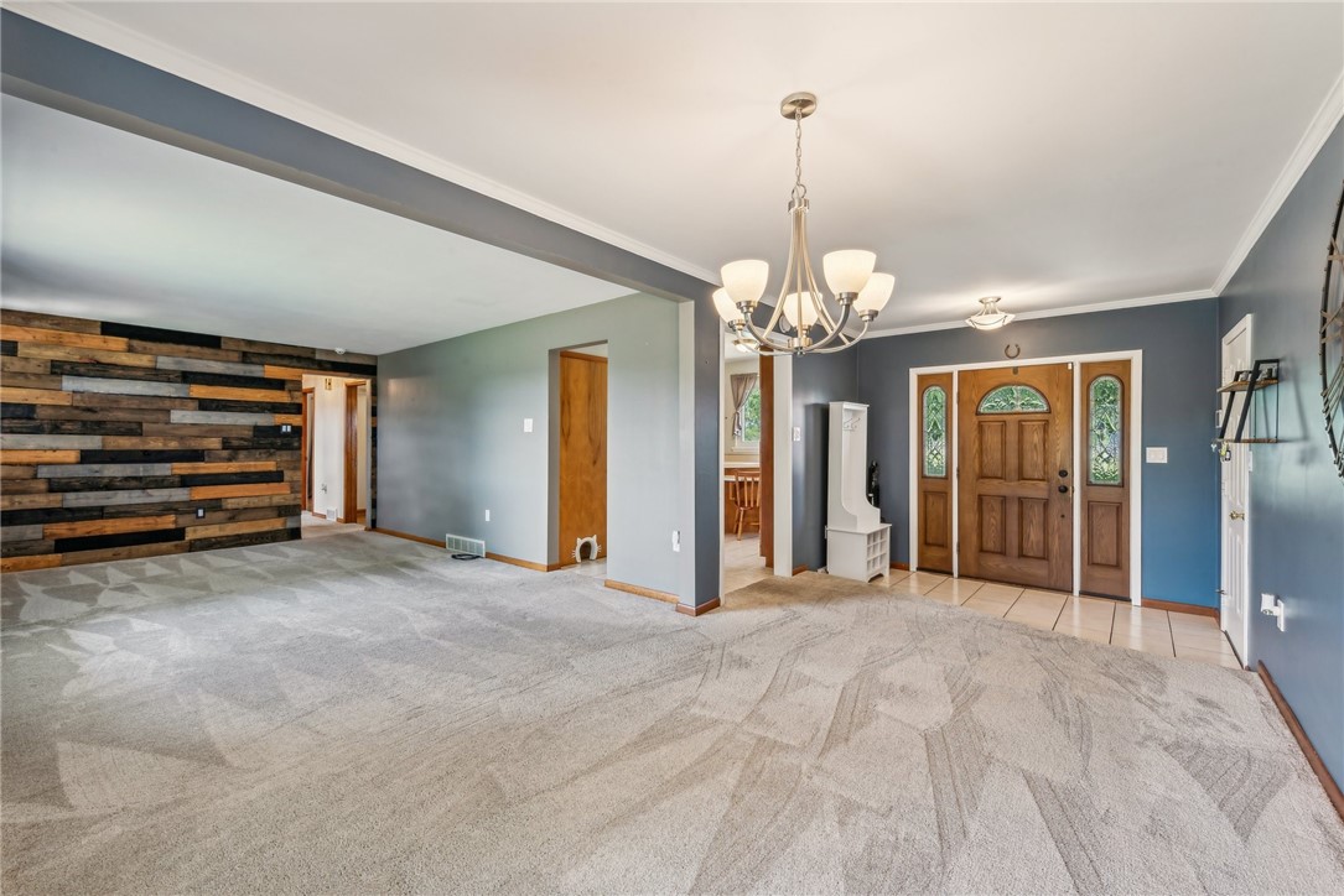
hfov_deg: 104.2
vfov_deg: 81.2
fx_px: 523
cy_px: 448
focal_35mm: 14
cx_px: 672
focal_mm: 14
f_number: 11
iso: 80
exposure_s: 1/15
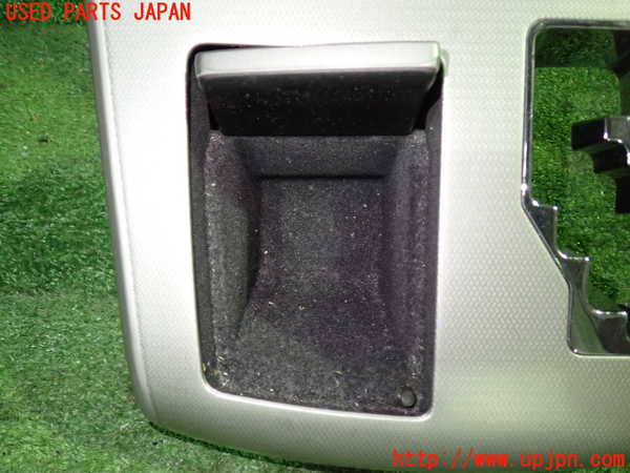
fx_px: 546
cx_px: 315
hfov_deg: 60.0
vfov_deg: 46.8
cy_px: 236
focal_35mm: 30
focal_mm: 5.4
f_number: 2.3
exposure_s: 1/30
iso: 400
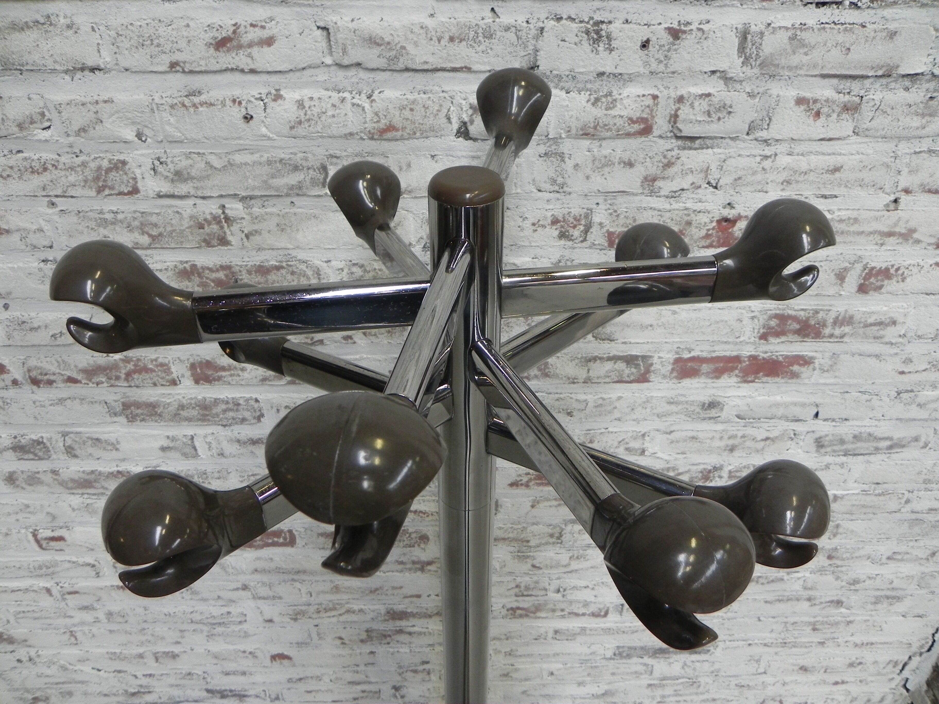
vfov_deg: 53.1
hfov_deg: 67.3
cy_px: 352
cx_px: 470
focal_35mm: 26
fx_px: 705
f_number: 2.8
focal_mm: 4.6
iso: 298
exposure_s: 1/30
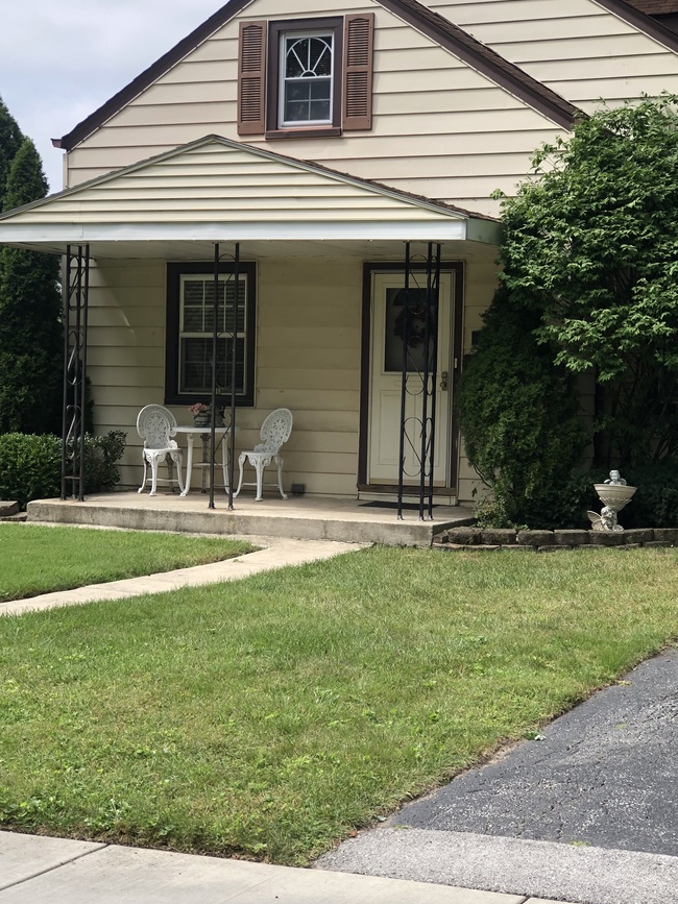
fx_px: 1855
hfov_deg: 20.7
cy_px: 491
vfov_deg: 27.4
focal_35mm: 71
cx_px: 362
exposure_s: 1/405
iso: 20
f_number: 2.8
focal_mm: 6.6
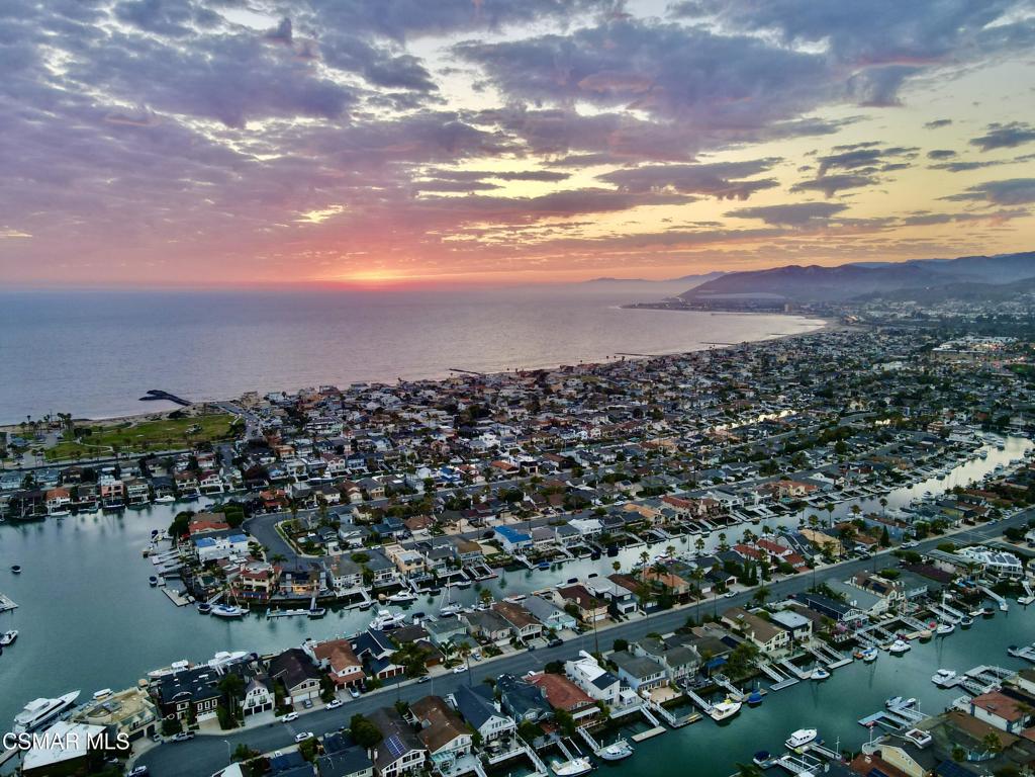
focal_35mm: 24
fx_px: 718
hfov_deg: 71.6
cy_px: 388
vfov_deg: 56.8
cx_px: 518
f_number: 2.8
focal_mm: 4.5
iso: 100
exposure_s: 1/15
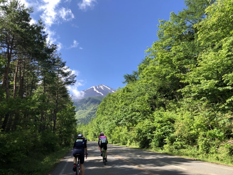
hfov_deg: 63.4
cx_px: 116
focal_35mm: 28
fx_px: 188
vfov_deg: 49.7
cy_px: 88
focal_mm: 3.99
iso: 20
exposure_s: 1/941
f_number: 1.8
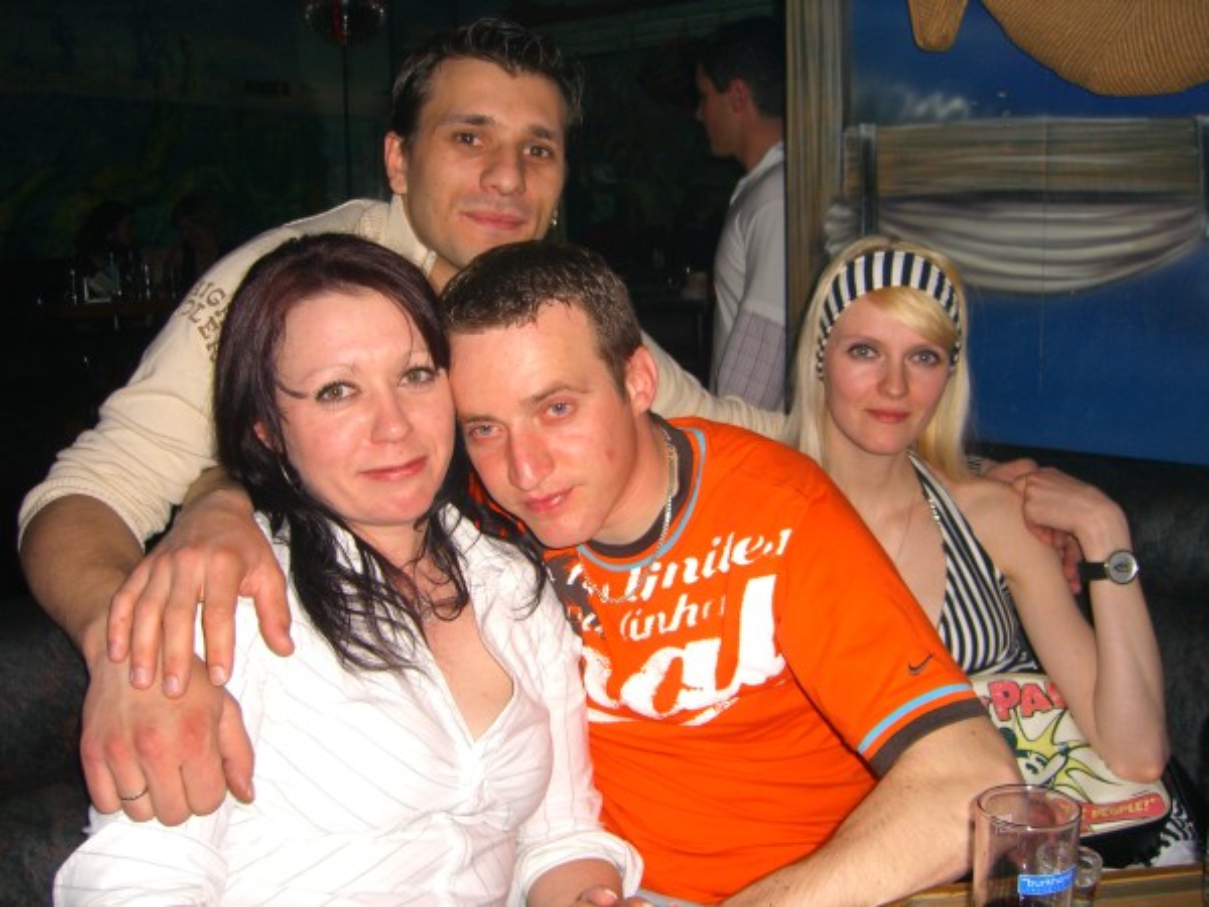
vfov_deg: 37.7
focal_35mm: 38
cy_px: 454
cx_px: 604
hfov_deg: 49.0
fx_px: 1327
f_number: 2.8
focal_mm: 7.9
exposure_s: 1/60
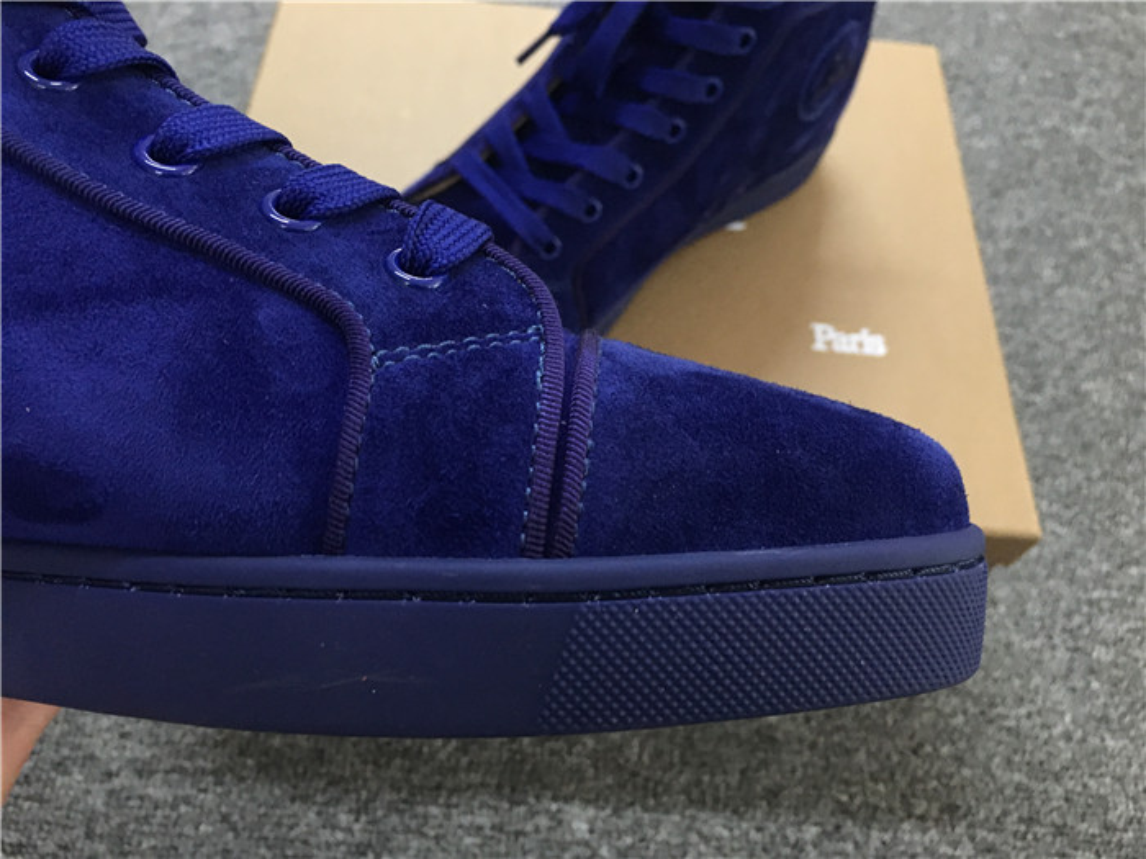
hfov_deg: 61.7
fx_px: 960
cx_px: 573
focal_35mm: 29
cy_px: 430
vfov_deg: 48.2
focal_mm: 4.15
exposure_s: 1/20
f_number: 2.2
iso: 200
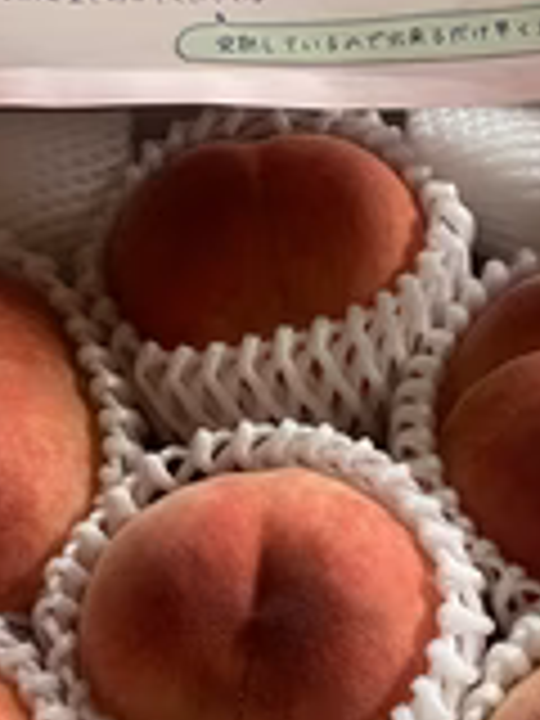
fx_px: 1352
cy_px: 504
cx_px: 333
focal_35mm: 65
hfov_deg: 22.5
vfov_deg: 29.5
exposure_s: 1/50
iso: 250
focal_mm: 4.25
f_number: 1.8
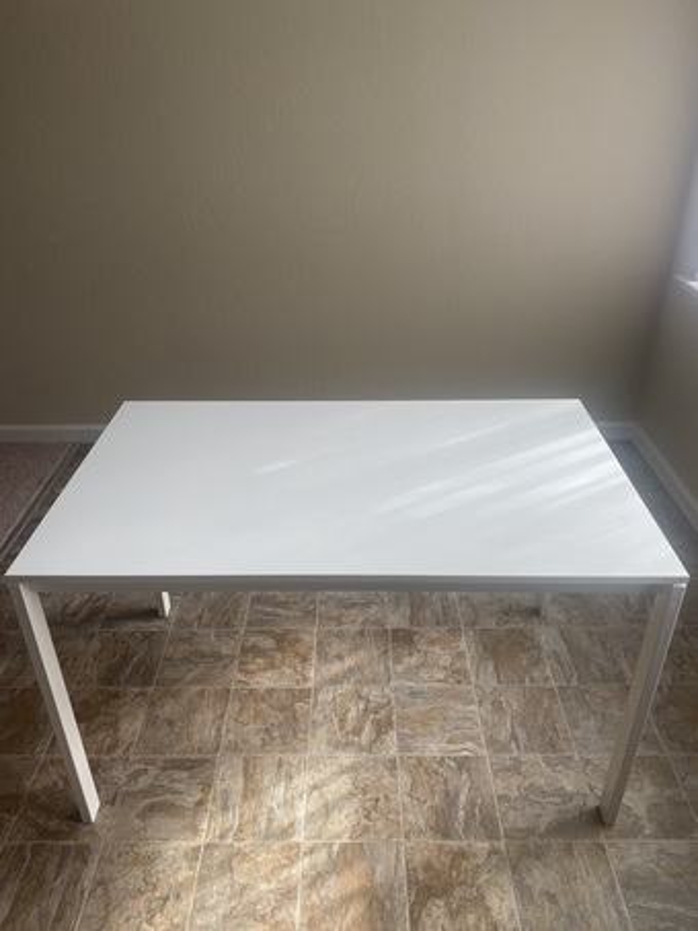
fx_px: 699
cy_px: 466
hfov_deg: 53.1
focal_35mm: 26
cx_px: 349
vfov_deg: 67.3
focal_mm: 4.25
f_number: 1.8
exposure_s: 1/122
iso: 50
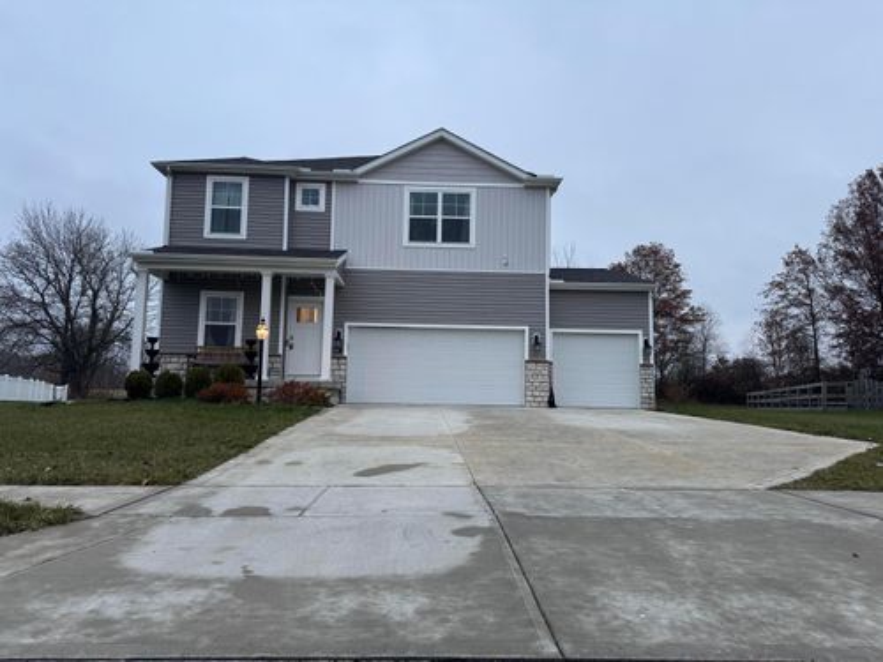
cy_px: 331
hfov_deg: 71.6
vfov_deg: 56.8
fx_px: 612
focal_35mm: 24
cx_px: 442
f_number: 1.78
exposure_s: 1/120
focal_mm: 6.76
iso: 160
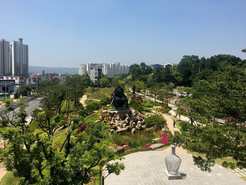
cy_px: 92
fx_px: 206
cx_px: 123
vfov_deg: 48.2
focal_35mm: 29
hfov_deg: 61.7
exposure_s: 1/1202
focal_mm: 4.15
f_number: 2.2
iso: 25
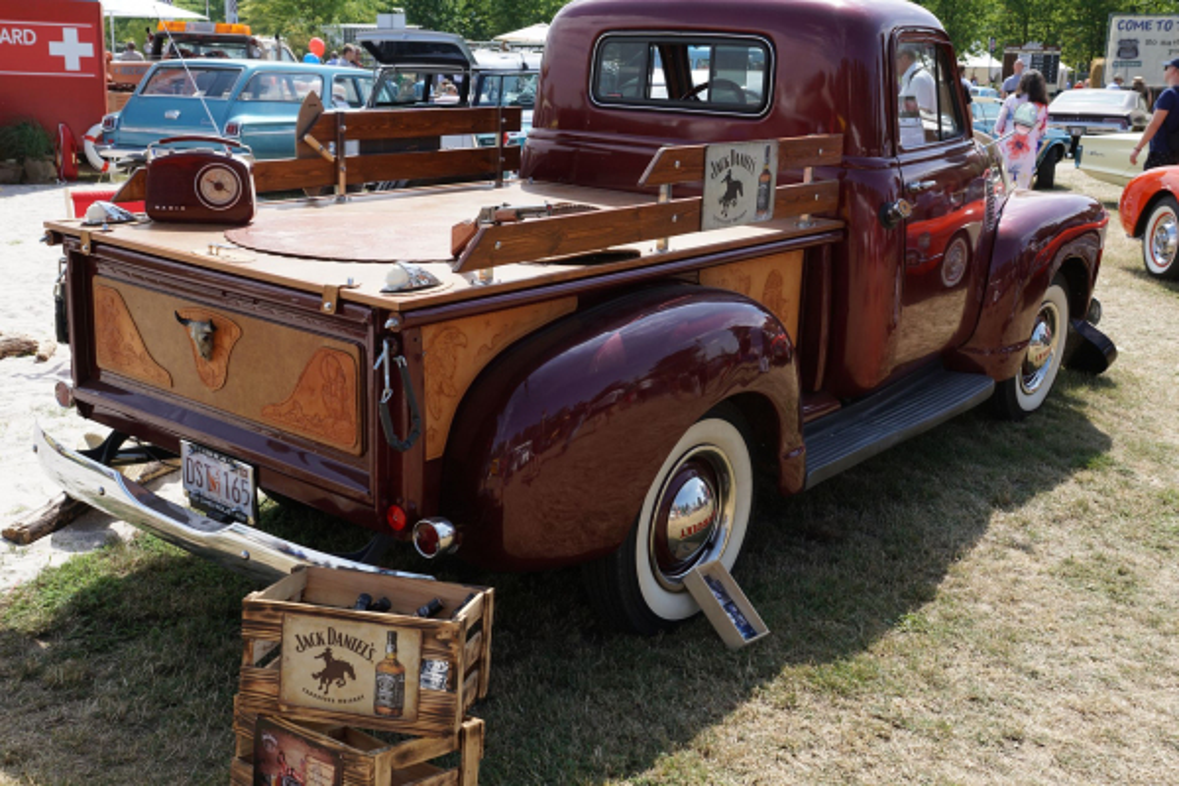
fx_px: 1277
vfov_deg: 34.2
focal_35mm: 39
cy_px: 393
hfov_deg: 49.6
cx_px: 590
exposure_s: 1/160
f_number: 6.3
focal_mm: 26
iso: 100
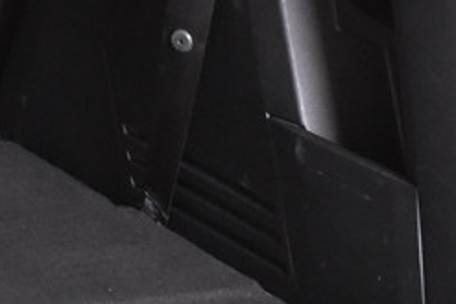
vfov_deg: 5.8
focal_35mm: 236
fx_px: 2991
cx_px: -201
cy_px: -27
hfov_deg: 8.5
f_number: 3.5
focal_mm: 38
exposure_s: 1/60
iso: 5000
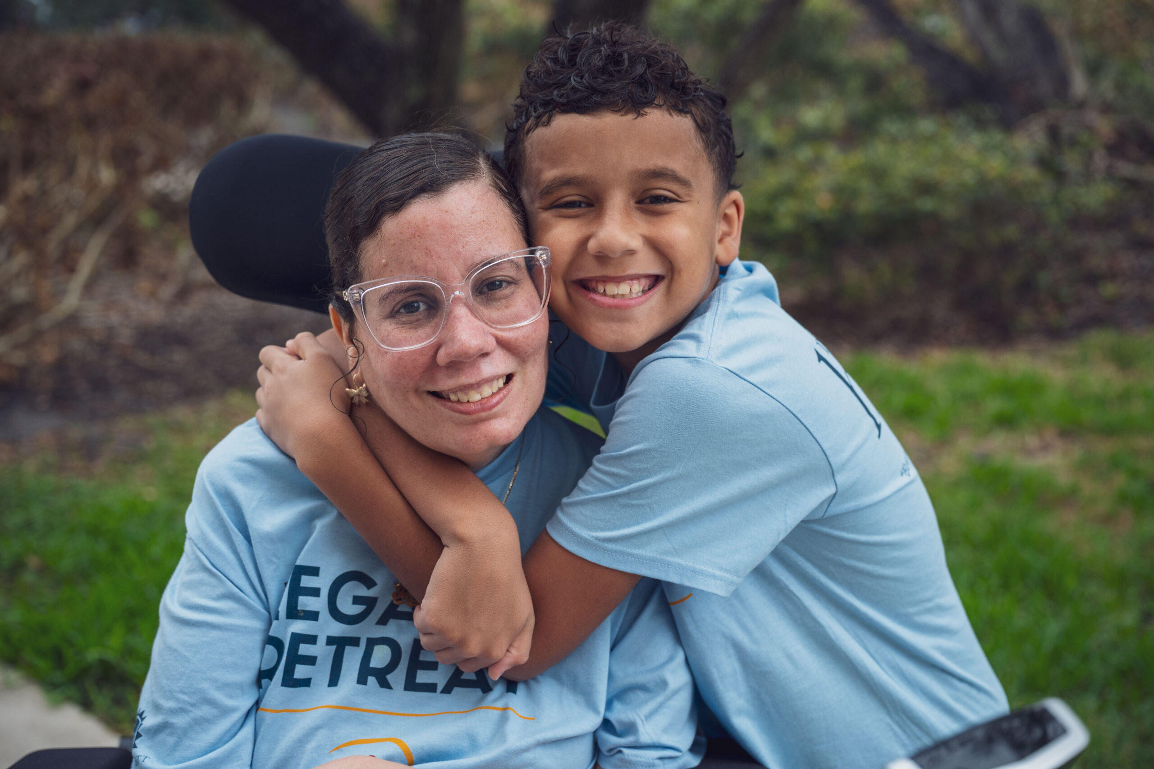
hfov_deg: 36.9
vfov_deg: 25.1
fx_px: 1731
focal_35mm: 54
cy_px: 384
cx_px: 577
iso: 400
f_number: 4
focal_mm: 54
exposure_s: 1/400
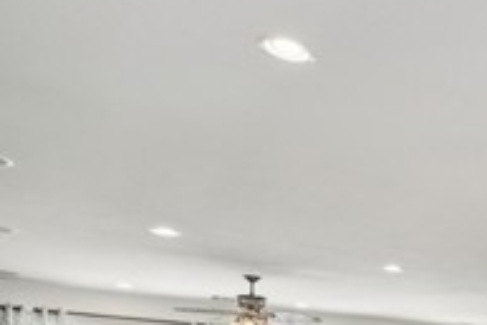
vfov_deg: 26.5
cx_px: 727
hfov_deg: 28.9
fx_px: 582
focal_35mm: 43
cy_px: 421
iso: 400
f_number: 8
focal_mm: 13
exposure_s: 1/30
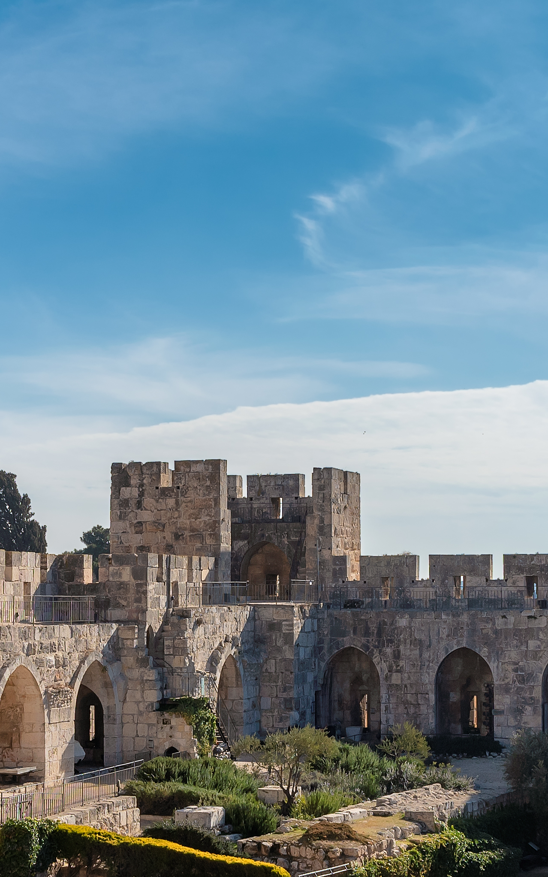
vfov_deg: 28.1
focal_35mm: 72
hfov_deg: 18.1
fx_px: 1721
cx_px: 283
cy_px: 688
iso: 100
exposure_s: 1/320
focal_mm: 24
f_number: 11
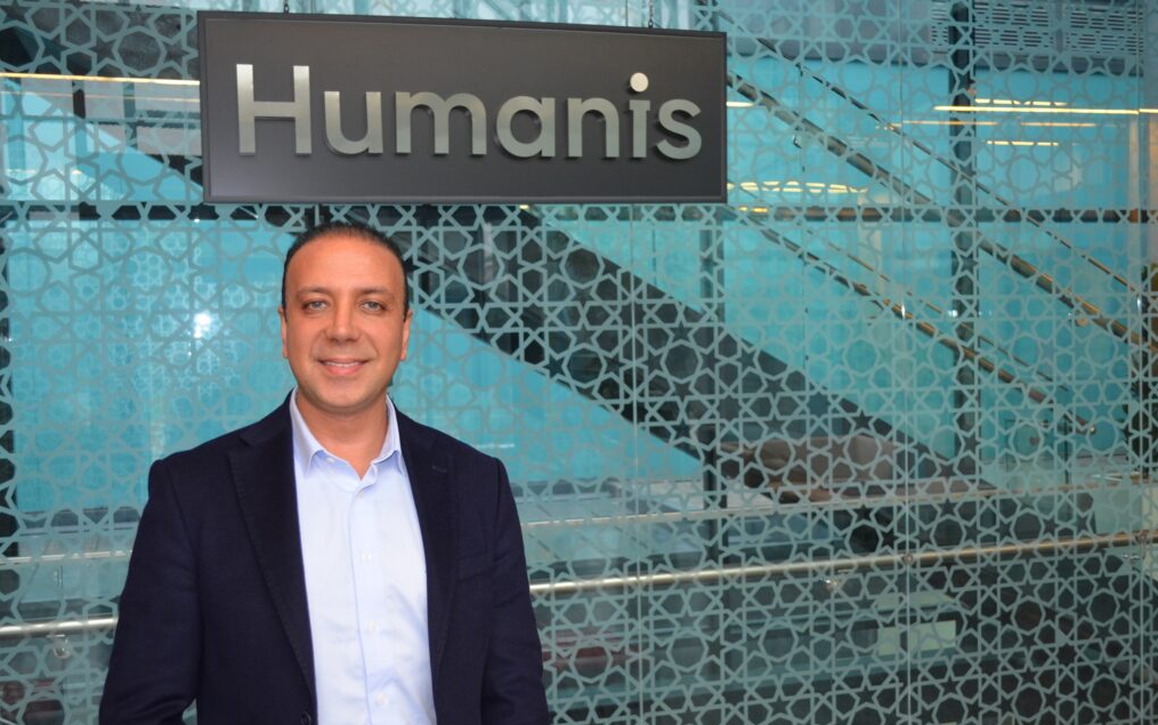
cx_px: 583
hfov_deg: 49.3
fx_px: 1263
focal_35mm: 40
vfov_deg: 32.0
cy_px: 369
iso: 800
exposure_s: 1/60
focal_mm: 26
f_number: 4.2
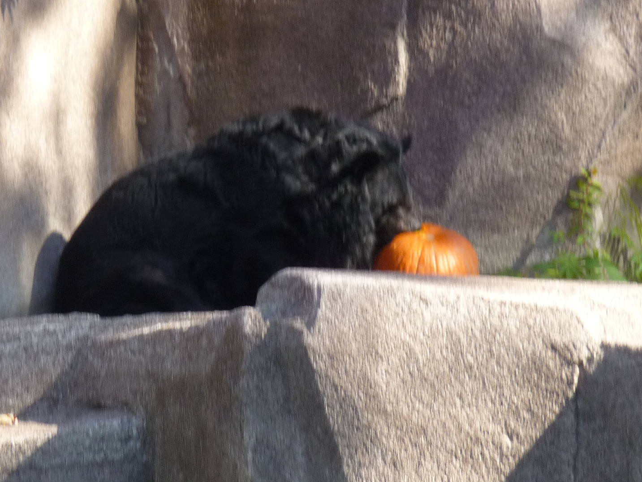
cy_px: 268
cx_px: 301
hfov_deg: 3.8
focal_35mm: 527
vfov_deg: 2.8
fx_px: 9775
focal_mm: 47
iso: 125
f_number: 4.9
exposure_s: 1/125
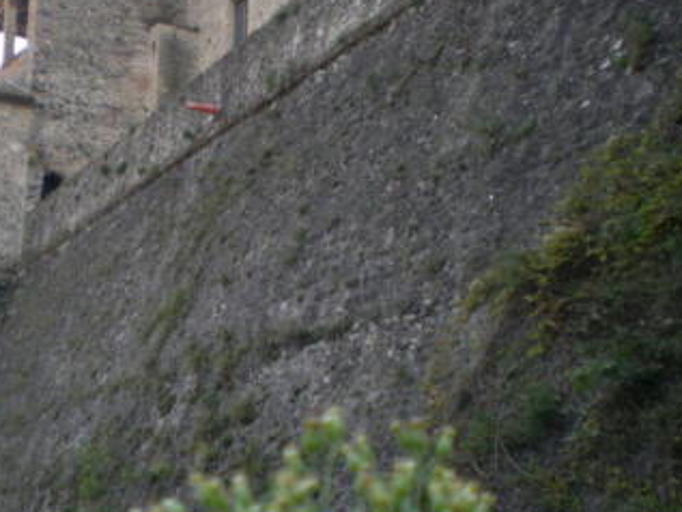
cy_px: 307
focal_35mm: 60
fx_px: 1183
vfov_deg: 24.4
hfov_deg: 31.7
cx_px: 181
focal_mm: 6.3
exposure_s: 1/149
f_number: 3.1
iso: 50
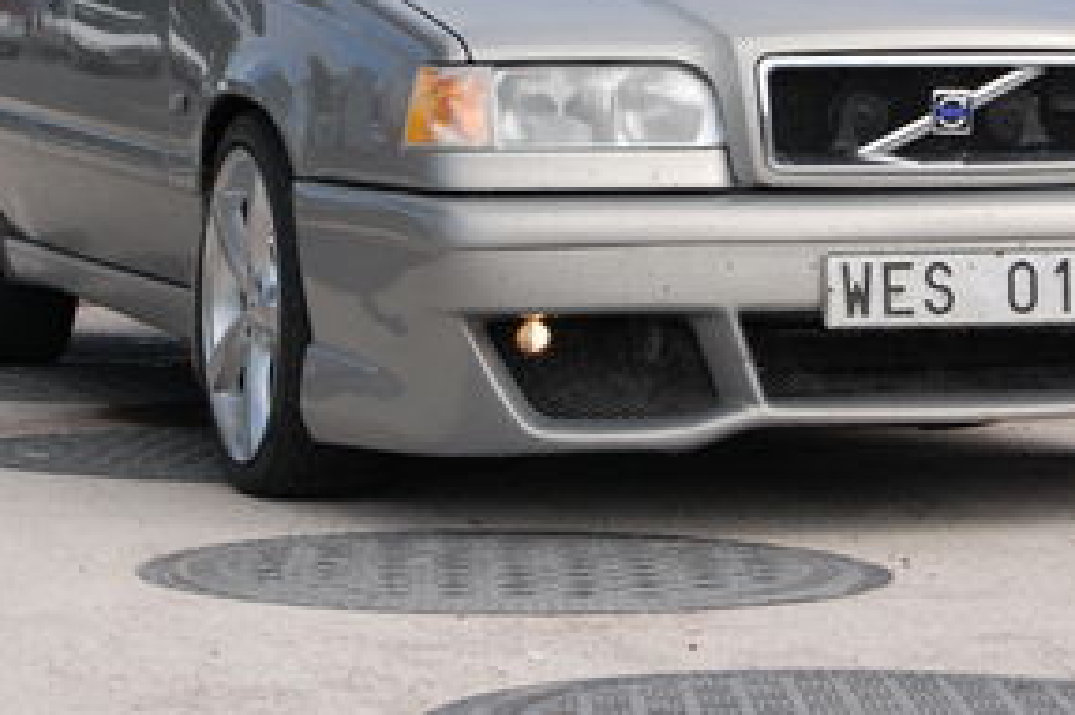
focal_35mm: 184
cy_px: 56
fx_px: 5495
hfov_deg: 11.2
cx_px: 528
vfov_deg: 7.4
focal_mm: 55
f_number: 5.6
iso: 800
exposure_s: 1/2500
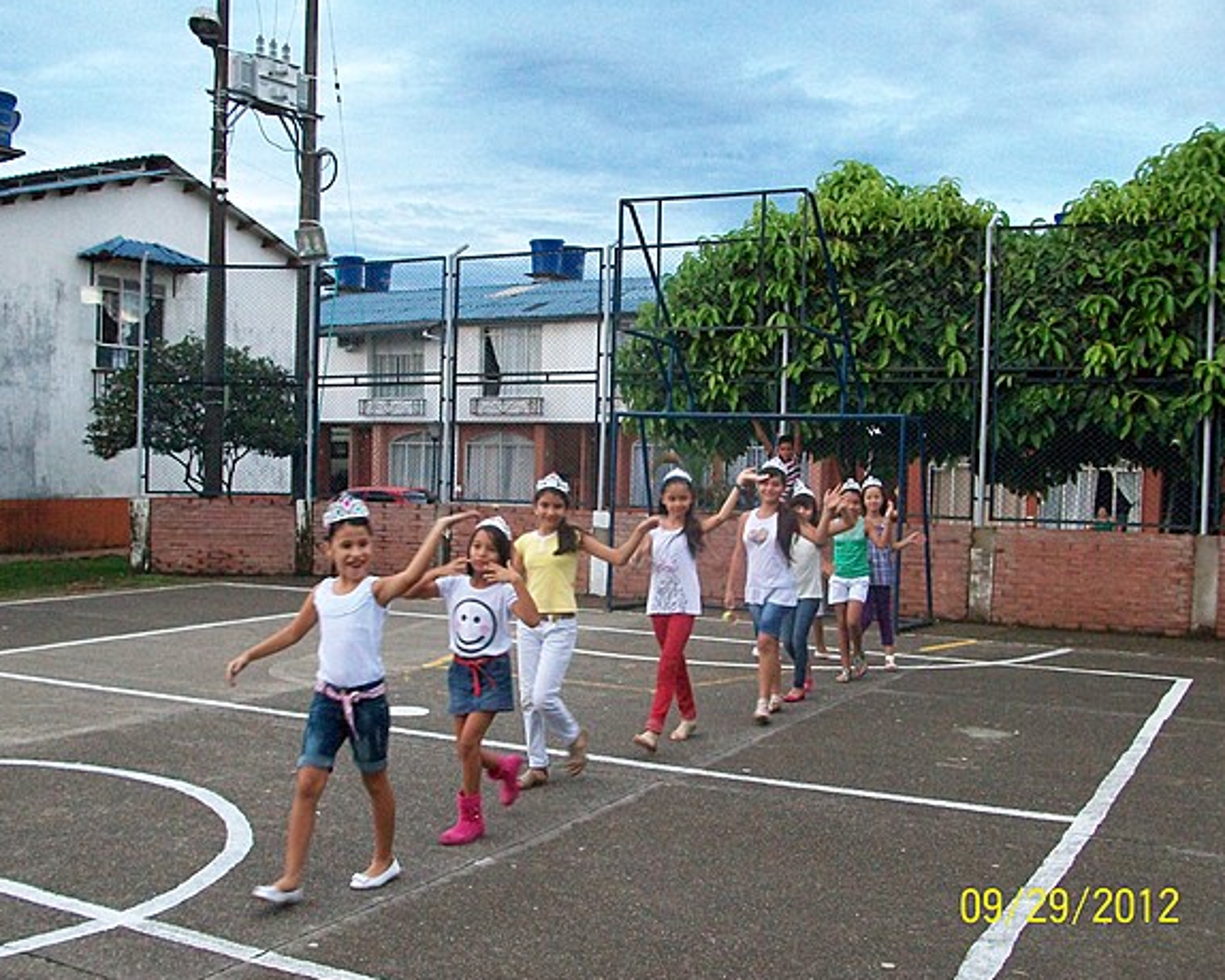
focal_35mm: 37
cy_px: 508
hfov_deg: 49.0
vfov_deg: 40.1
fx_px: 1341
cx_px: 566
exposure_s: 1/60
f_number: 2.8
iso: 331
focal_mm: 5.7
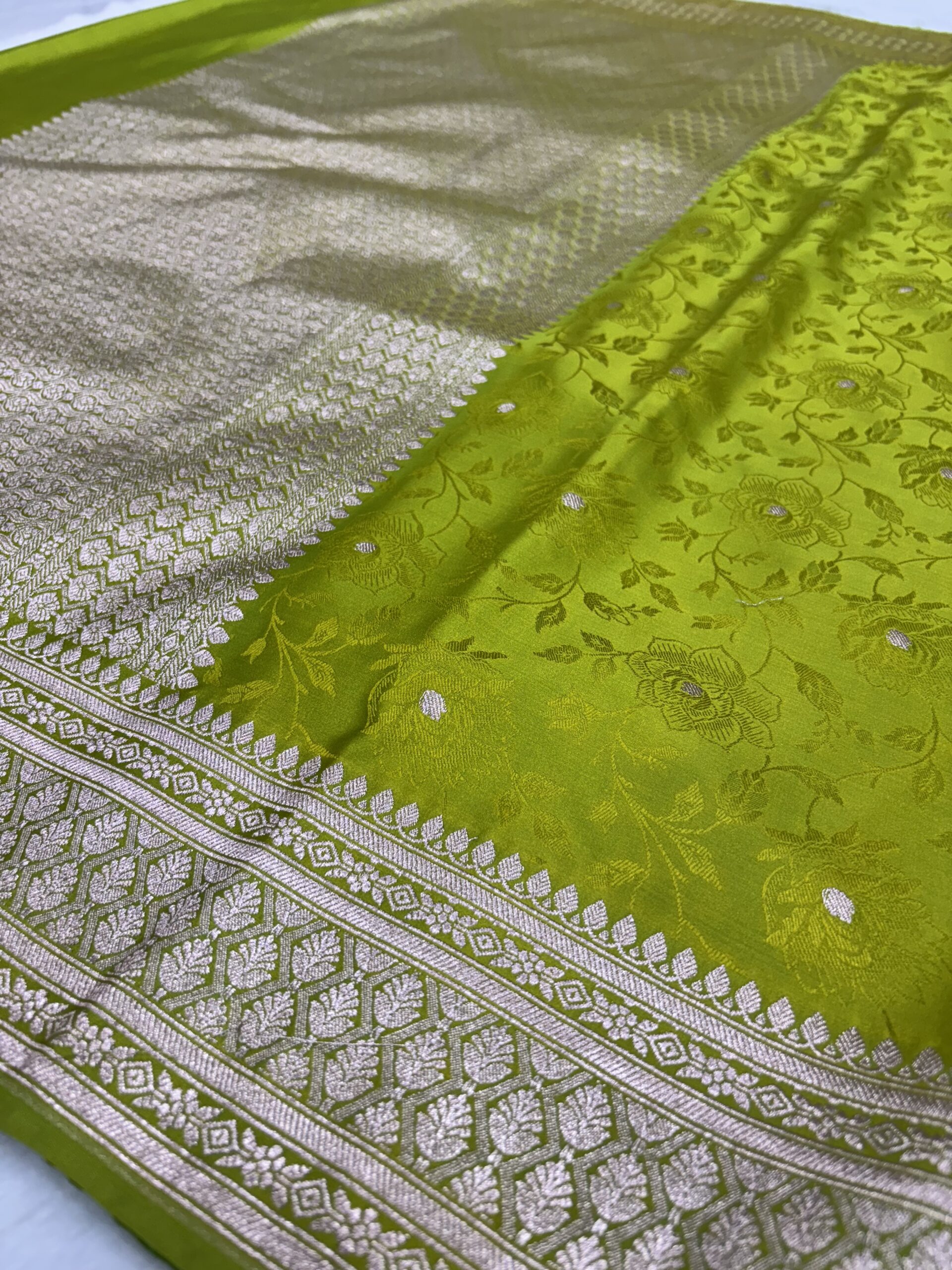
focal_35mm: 26
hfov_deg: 53.1
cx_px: 476
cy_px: 635
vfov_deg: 67.3
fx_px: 953
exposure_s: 1/100
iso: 80
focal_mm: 5.96
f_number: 1.6
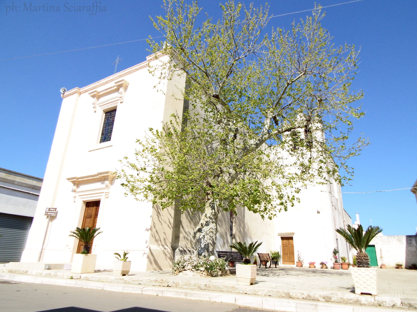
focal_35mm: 23
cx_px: 218
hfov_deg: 73.9
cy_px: 158
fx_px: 277
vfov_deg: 58.9
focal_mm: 4
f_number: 8.6
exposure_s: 1/160
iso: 100
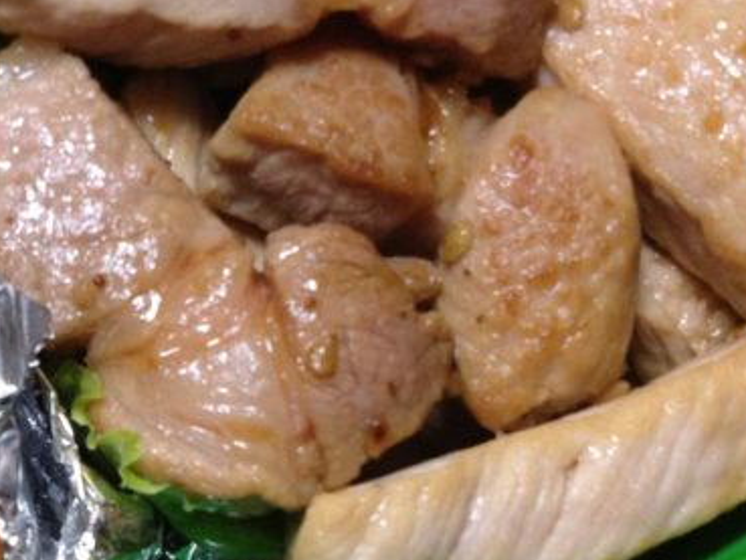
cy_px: 641
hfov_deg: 19.5
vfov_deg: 14.8
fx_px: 2091
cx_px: -40
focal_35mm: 97
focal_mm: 4.28
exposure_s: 1/20
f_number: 2.4
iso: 125
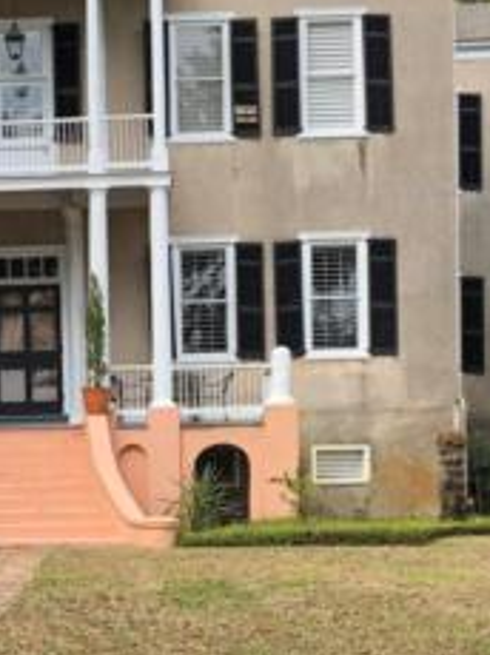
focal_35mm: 61
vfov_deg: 31.5
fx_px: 1153
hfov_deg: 23.2
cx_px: 30
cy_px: 427
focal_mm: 4
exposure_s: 1/665
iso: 20
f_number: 1.8
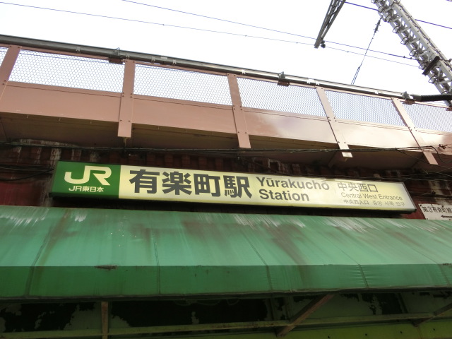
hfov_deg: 61.7
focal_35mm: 29
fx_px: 379
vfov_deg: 48.2
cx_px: 226
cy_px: 170
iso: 100
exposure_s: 1/125
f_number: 3.7
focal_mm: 5.2
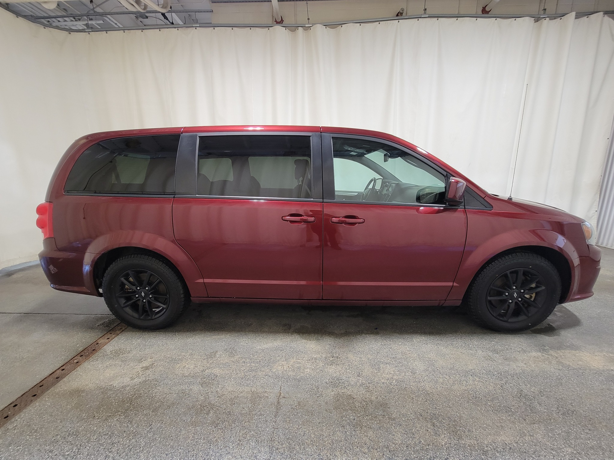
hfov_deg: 106.2
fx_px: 231
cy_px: 230
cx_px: 307
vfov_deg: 89.9
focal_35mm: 13
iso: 200
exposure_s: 1/60
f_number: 2.2
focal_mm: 2.2
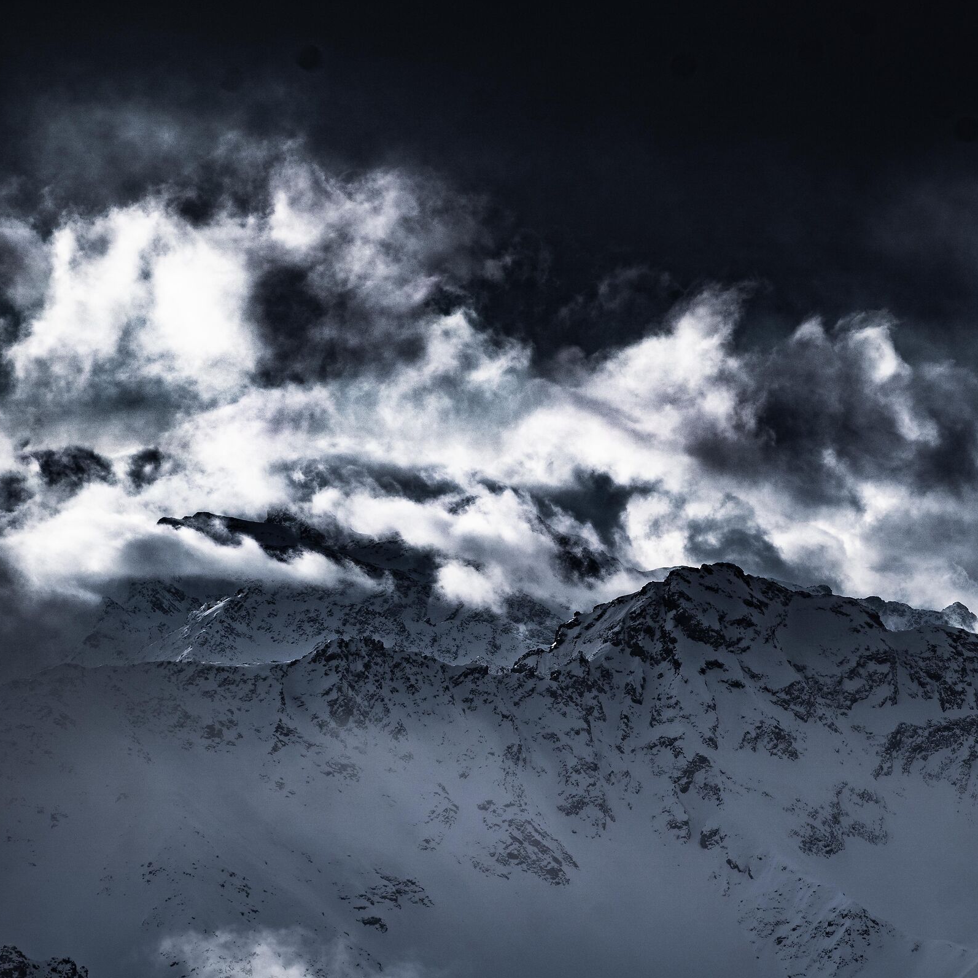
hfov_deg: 6.8
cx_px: 708
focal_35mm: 256
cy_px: 489
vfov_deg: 6.8
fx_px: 8183
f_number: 5
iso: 100
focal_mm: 200
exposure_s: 1/2000
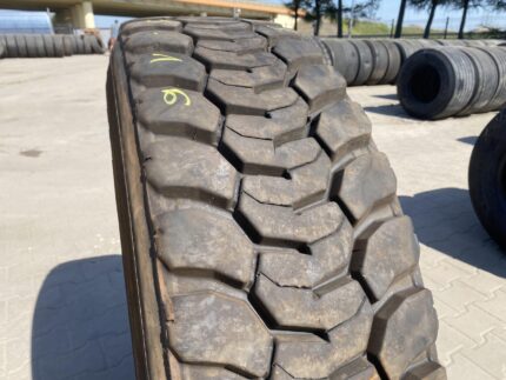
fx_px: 380
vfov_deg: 53.1
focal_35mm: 26
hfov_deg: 67.3
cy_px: 190
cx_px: 253
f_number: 1.8
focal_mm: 4.25
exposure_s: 1/1608
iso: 32
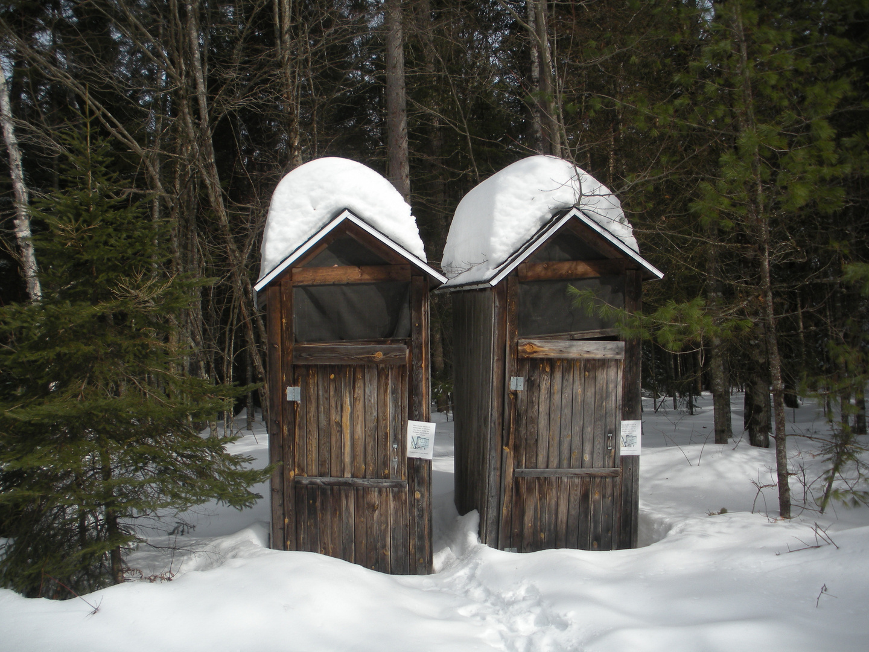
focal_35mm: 35
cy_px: 326
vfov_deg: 40.7
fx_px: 879
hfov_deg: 52.6
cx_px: 434
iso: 64
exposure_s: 1/629
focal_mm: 6.3
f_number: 3.5
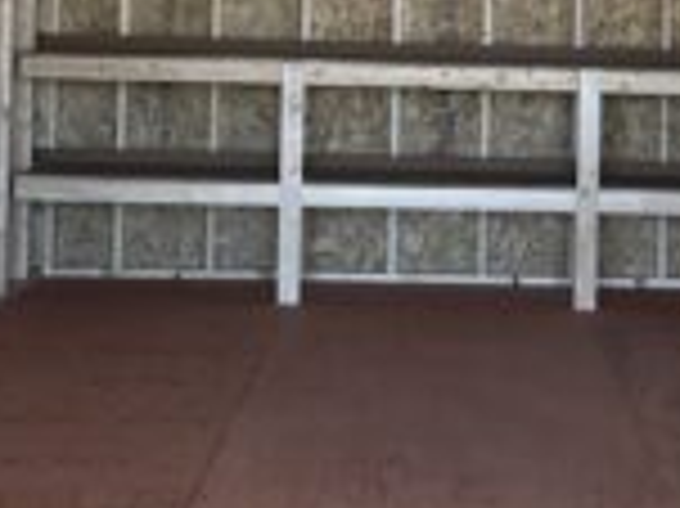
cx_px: 527
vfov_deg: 14.8
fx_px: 1924
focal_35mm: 98
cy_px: -11
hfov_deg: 19.9
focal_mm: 3
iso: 40
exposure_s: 1/120
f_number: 1.8
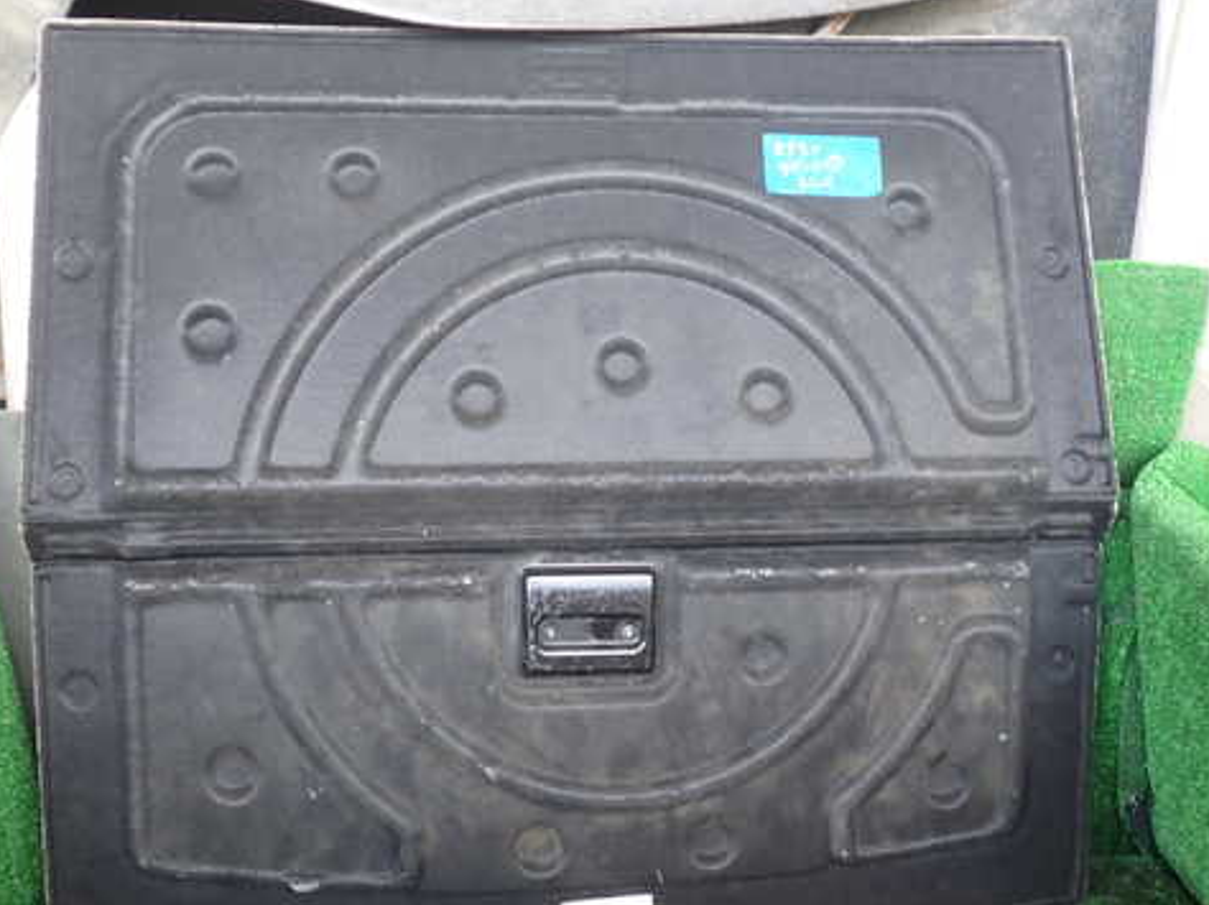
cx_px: 574
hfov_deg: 49.0
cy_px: 464
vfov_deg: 37.7
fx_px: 1327
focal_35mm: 38
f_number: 2.3
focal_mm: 5.4
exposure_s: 1/60
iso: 200
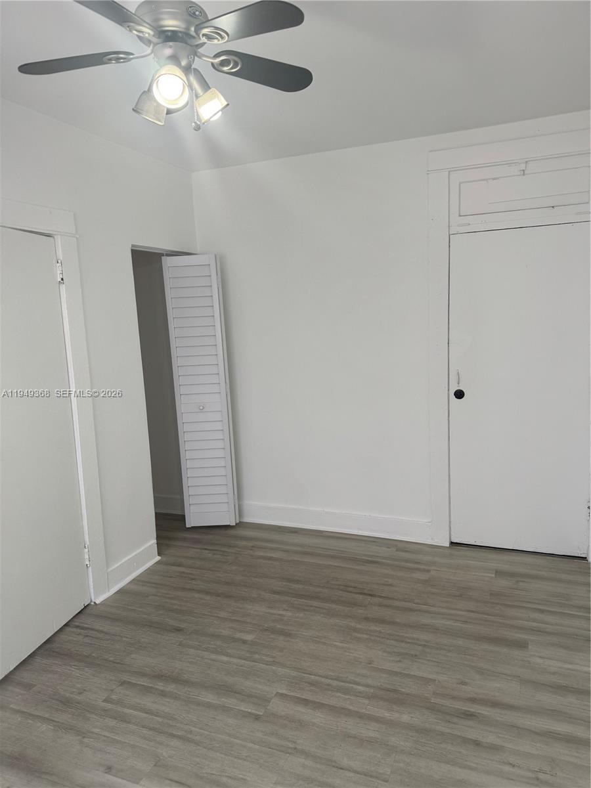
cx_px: 296
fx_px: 546
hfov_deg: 56.8
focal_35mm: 24
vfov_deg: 71.6
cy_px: 394
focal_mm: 6.76
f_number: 1.78
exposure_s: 1/120
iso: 80
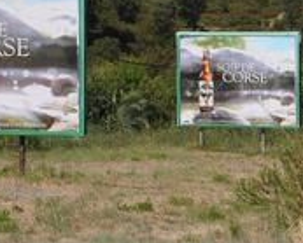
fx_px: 2041
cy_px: -60
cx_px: 5
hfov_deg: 8.4
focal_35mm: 227
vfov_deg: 6.8
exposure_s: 1/500
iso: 320
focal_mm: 35
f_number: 11
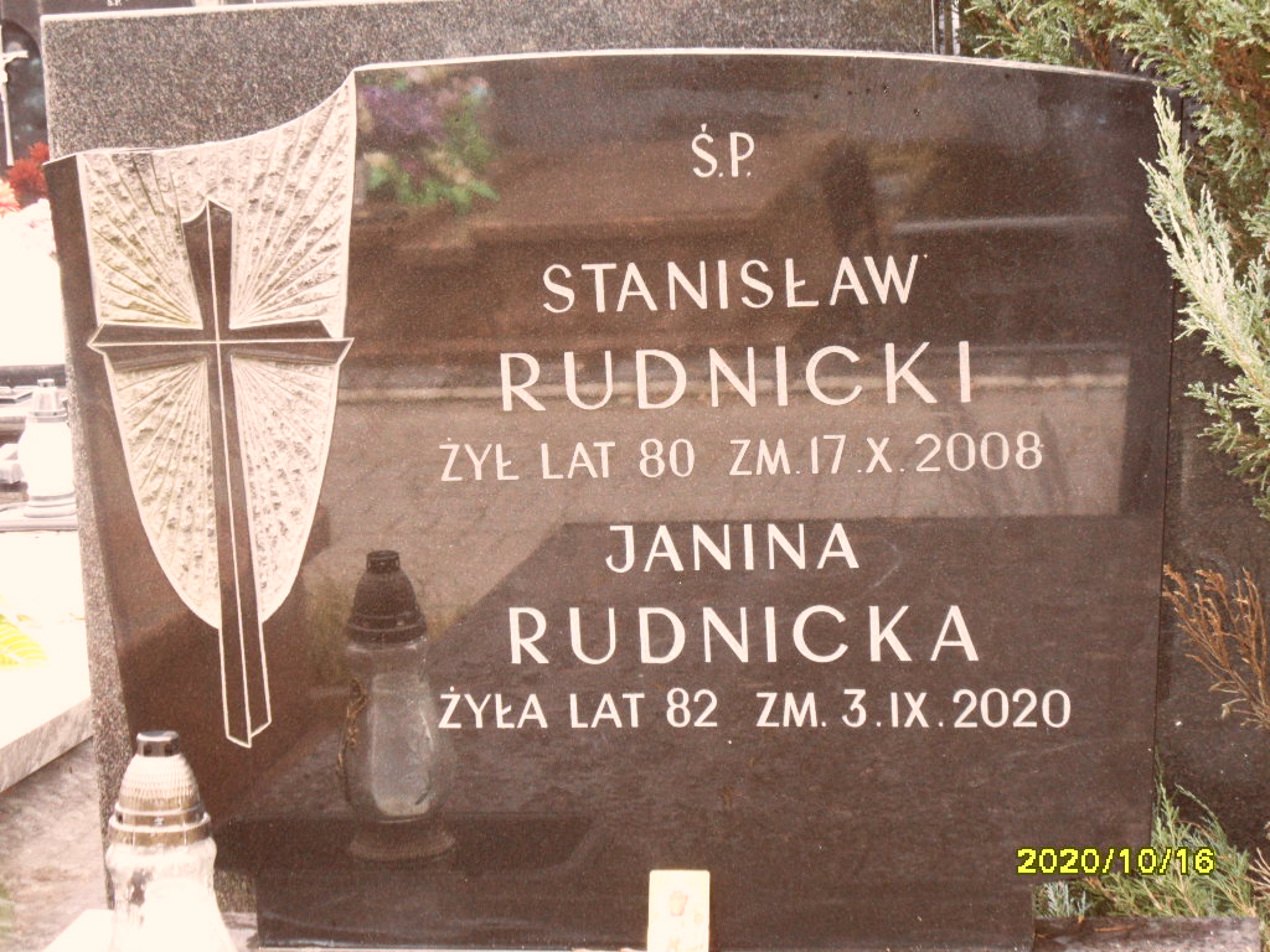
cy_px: 476
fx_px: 2935
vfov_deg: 18.4
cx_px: 635
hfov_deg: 24.4
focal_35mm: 80
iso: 240
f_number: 4.2
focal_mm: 13.2
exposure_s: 1/45
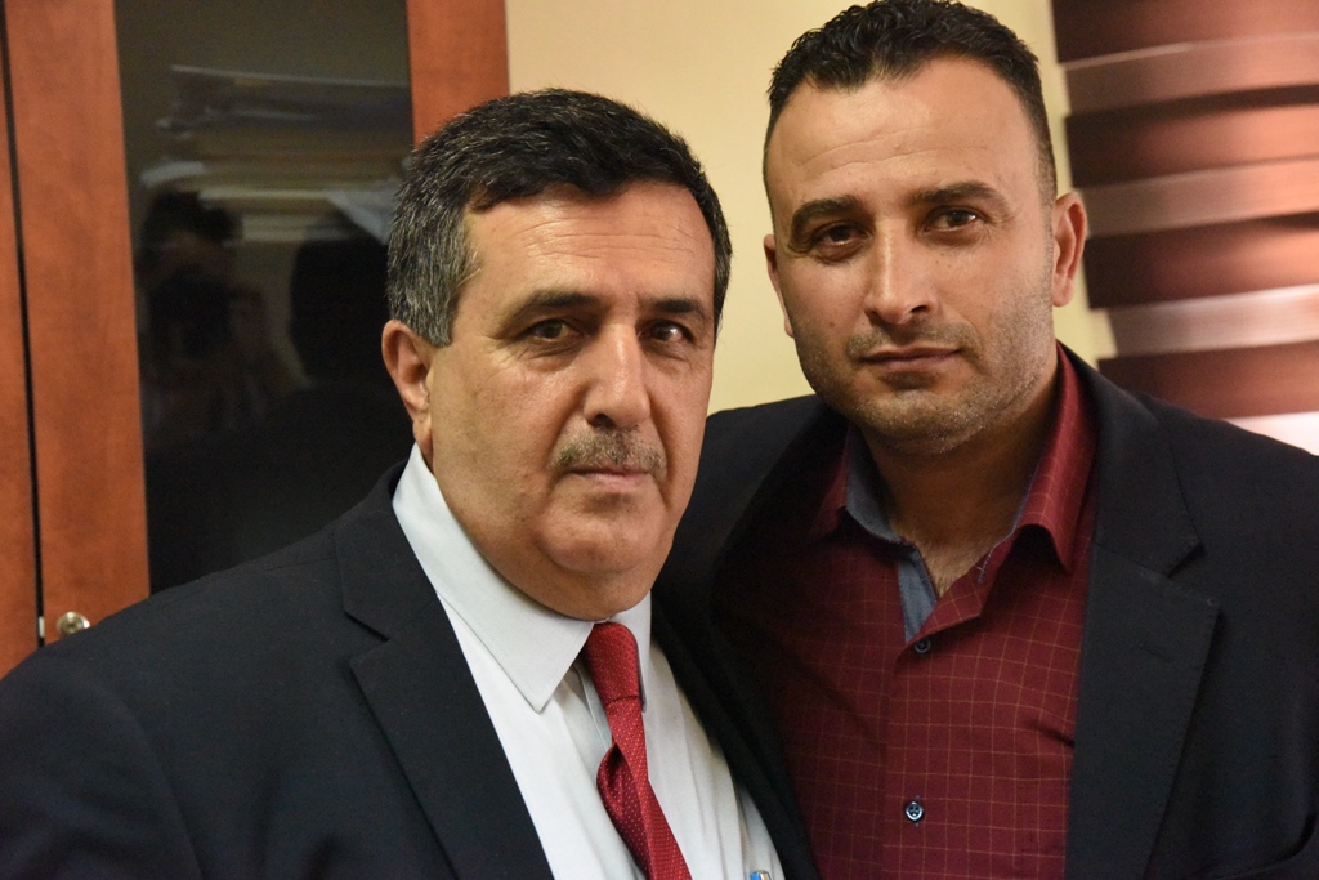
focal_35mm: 78
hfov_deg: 26.0
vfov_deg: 17.5
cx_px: 660
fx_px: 2858
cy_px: 440
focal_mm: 78
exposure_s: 1/200
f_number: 7.1
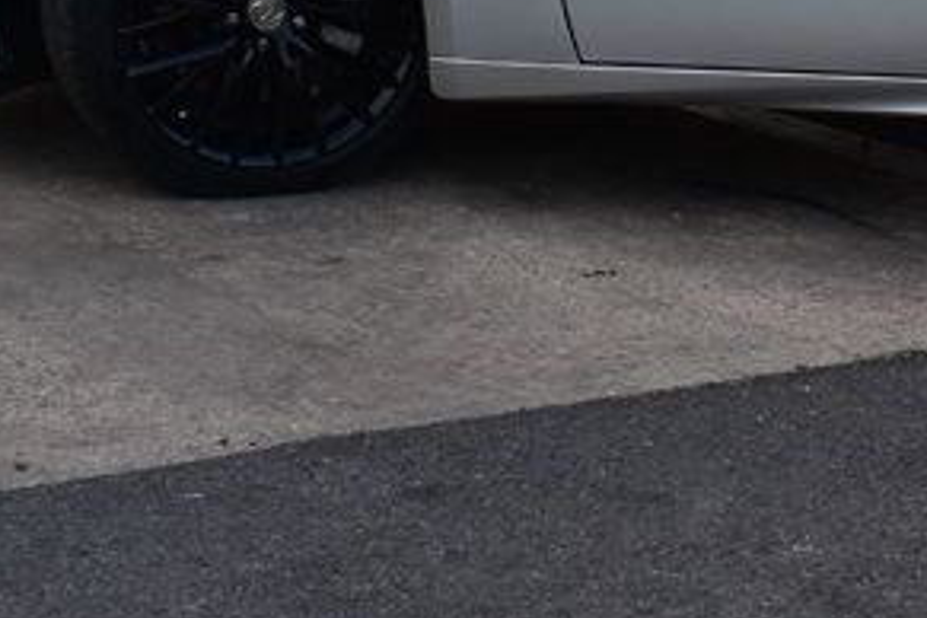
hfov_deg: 11.9
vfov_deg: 8.0
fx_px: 4351
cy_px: -239
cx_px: 1137
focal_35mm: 169
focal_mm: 32
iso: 400
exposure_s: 1/50
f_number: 8
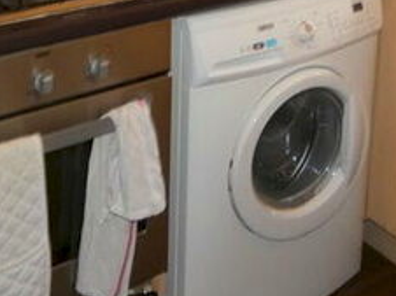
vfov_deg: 20.8
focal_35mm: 62
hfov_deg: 30.9
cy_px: -122
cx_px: 119
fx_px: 709
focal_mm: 3.6
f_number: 2.8
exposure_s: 1/60
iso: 250
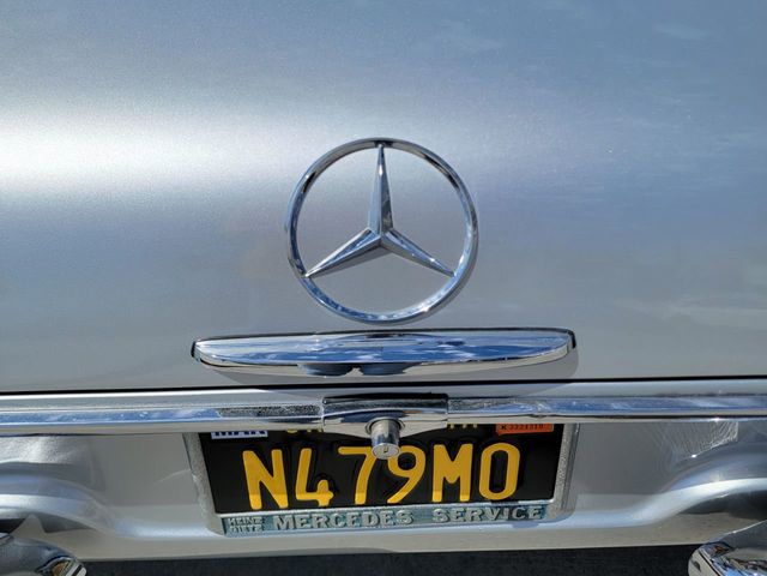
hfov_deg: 71.6
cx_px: 384
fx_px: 532
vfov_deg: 56.8
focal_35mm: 24
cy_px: 288
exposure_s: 1/2500
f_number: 1.8
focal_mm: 6.7
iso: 16
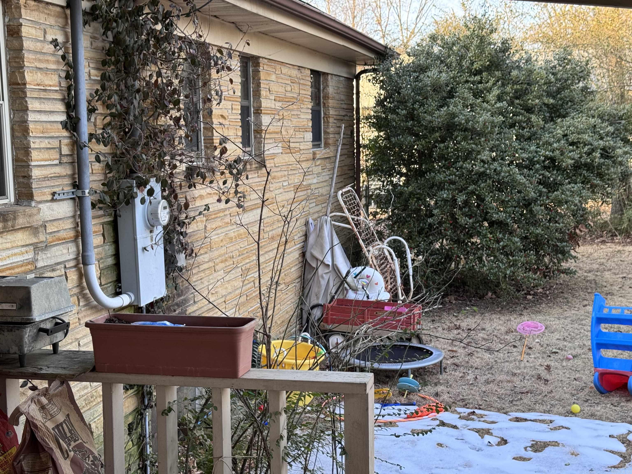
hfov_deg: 39.7
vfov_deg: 30.3
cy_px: 237
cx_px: 316
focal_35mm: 48
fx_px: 876
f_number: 1.78
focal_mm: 6.76
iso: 64
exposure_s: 1/121
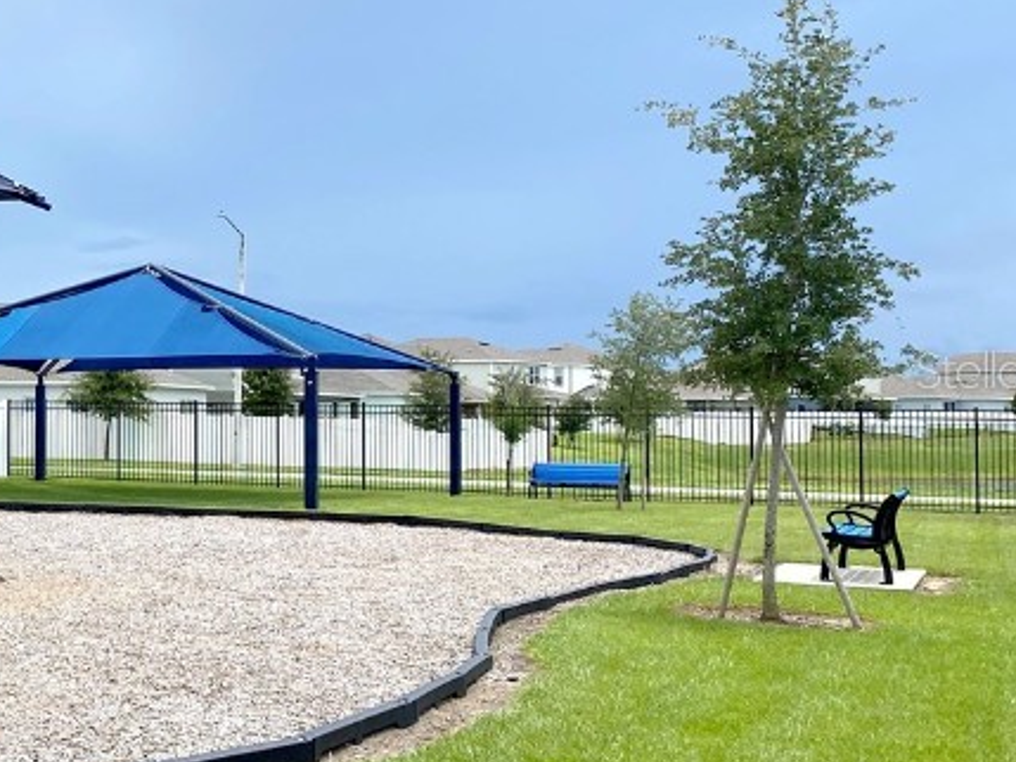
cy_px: 369
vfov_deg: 23.7
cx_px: -73
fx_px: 1820
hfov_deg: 28.6
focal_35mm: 62
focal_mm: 4.25
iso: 32
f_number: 1.8
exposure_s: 1/5025
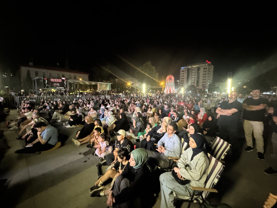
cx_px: 138
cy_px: 104
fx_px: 112
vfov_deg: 85.7
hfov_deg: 102.1
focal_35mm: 14
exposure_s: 1/33
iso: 1250
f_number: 2.2
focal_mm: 2.22
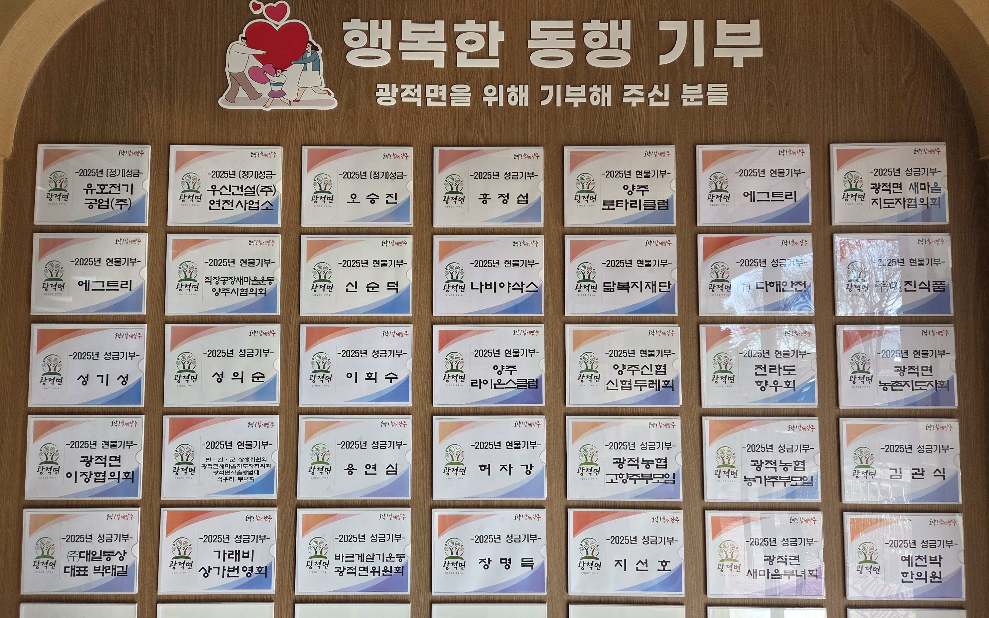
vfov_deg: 49.2
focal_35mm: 25
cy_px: 331
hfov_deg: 72.5
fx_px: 674
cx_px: 493
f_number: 1.8
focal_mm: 5.4
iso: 25
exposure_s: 1/120
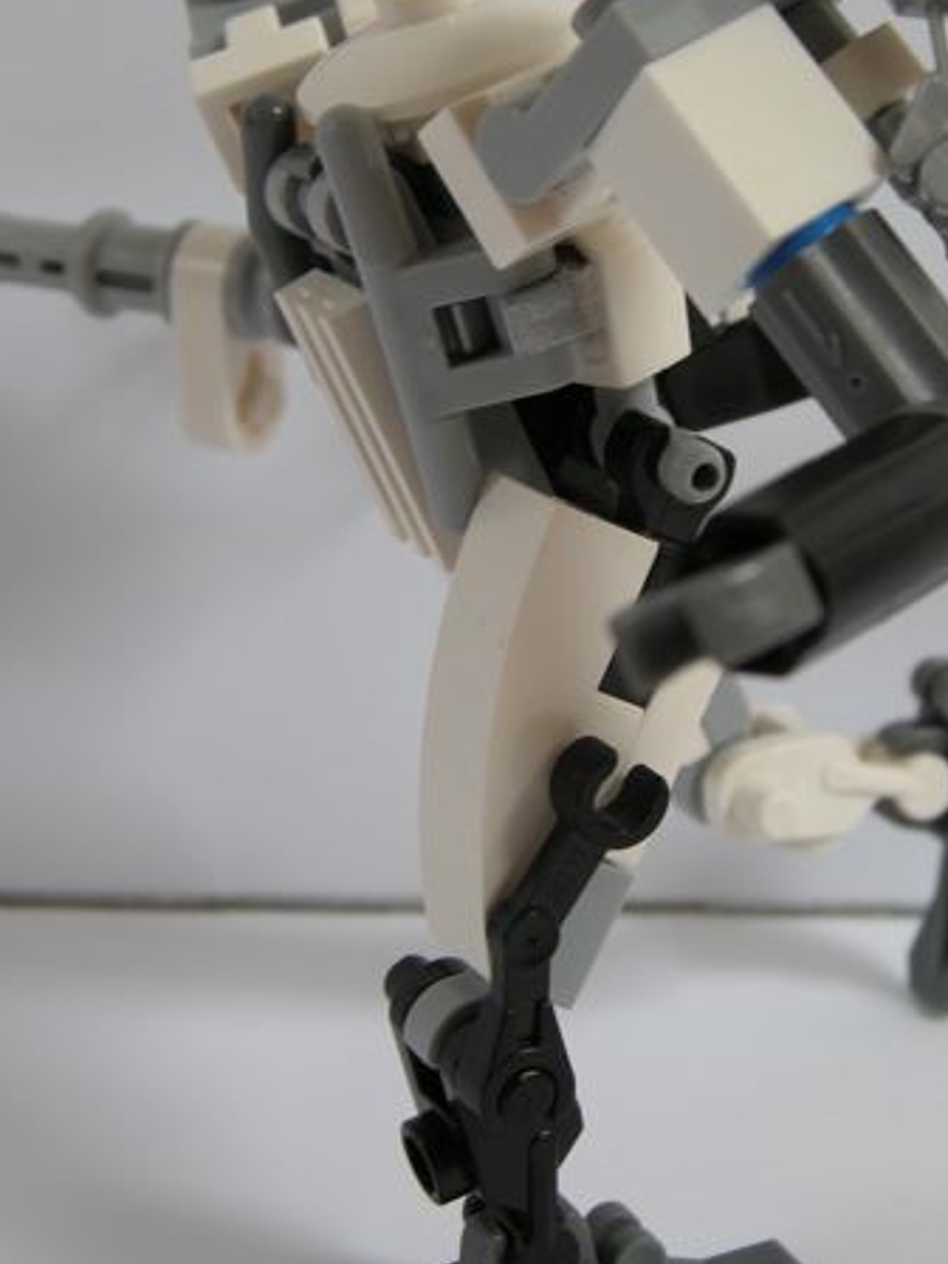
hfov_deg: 17.6
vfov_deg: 23.3
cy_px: 514
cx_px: 542
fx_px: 3067
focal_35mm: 84
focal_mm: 10.1
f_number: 3.4
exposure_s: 1/71.8
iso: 64
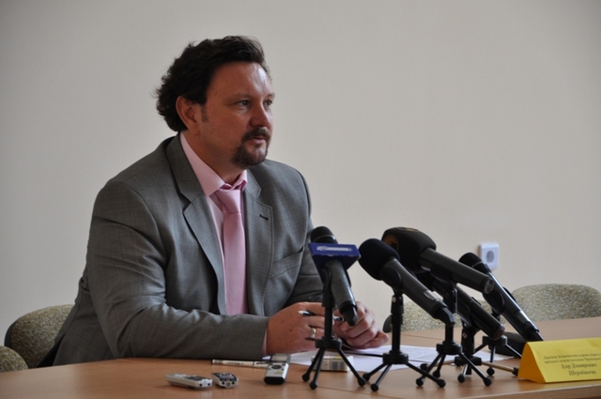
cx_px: 300
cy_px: 200
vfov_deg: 8.7
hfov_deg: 13.1
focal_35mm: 158
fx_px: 2626
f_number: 5.6
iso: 450
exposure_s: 1/60
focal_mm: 105
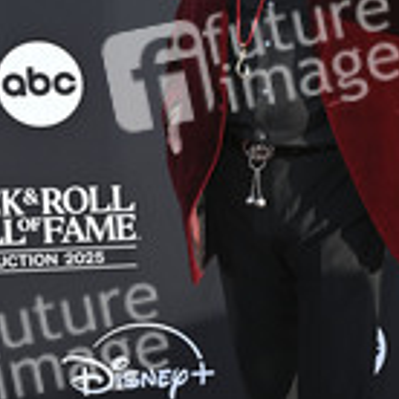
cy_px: 208
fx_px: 1122
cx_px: 335
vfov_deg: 20.2
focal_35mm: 86
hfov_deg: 19.9
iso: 250
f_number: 8
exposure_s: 1/320
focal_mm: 35
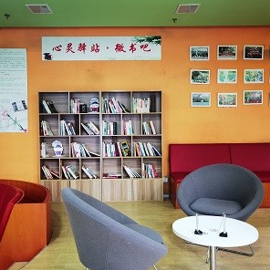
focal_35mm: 33
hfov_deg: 49.7
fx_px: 291
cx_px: 131
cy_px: 137
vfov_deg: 49.7
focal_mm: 6.71
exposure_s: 1/33.3
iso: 500
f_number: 1.9
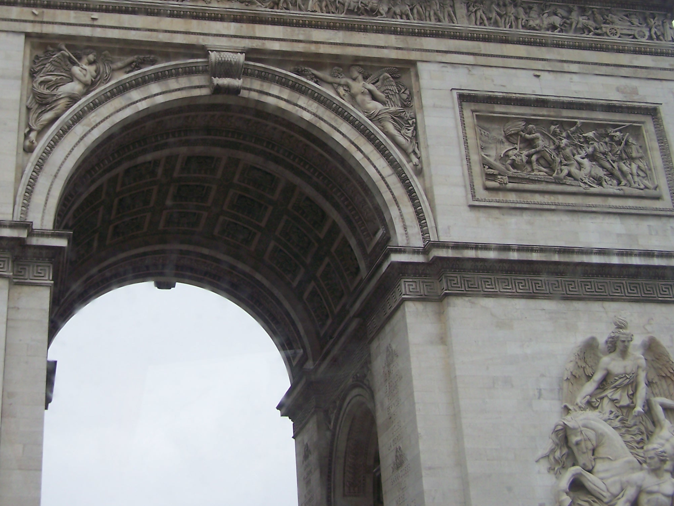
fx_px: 1129
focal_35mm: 58
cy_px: 149
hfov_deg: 32.9
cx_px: 212
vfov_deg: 25.0
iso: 64
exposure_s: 1/250
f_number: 2.8
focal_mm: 6.3
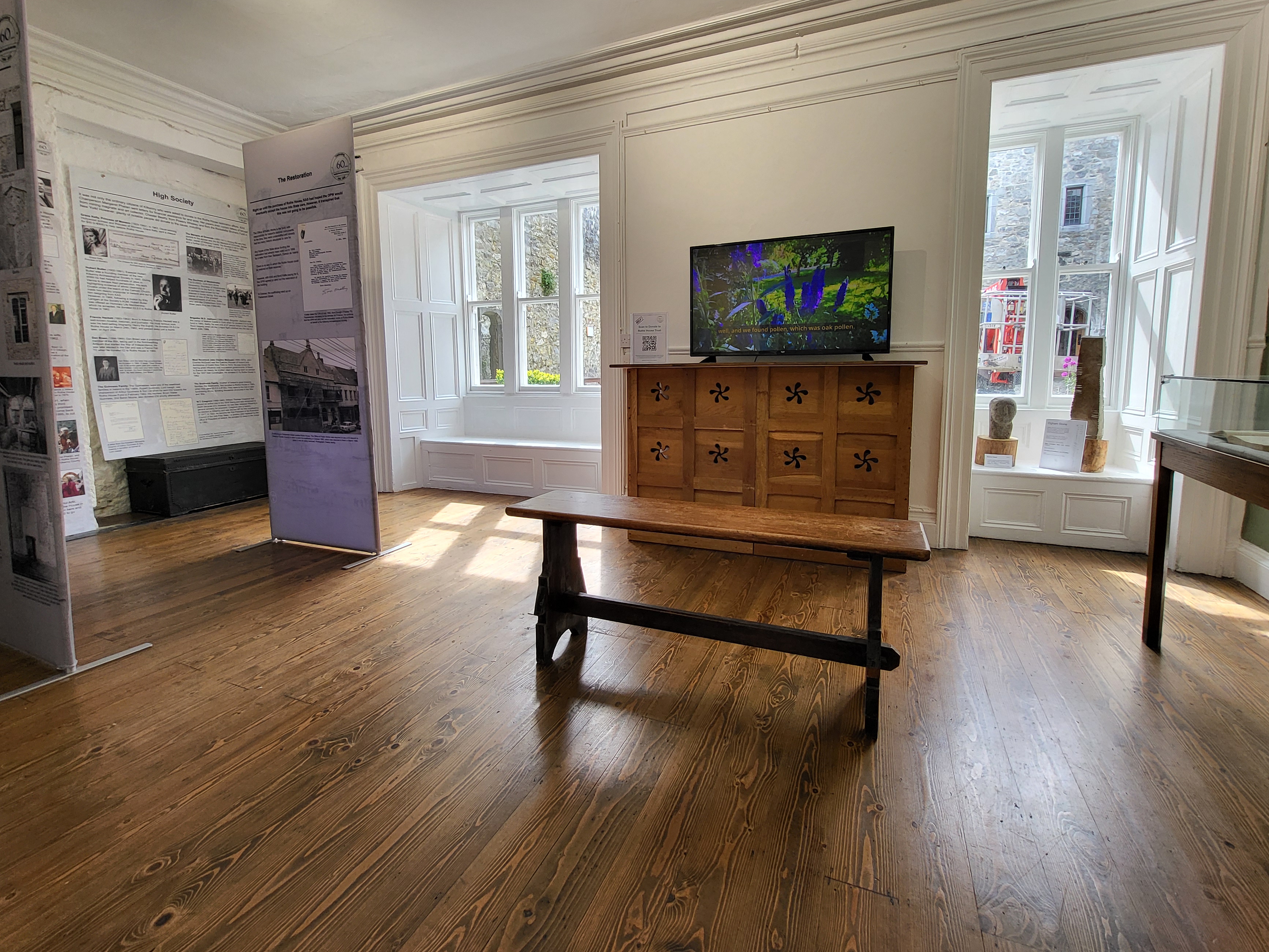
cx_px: 632
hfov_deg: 98.2
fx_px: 550
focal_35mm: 15
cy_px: 433
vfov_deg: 81.5
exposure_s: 1/100
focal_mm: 1.74
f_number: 2.2
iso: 50
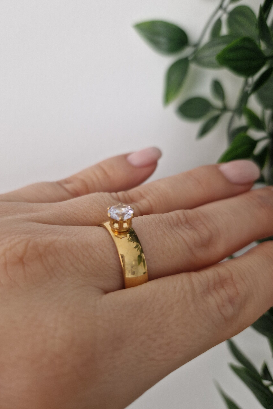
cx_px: 122
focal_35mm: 24
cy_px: 205
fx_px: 273
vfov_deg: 73.7
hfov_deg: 53.0
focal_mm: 5.4
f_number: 1.8
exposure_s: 1/180
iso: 50
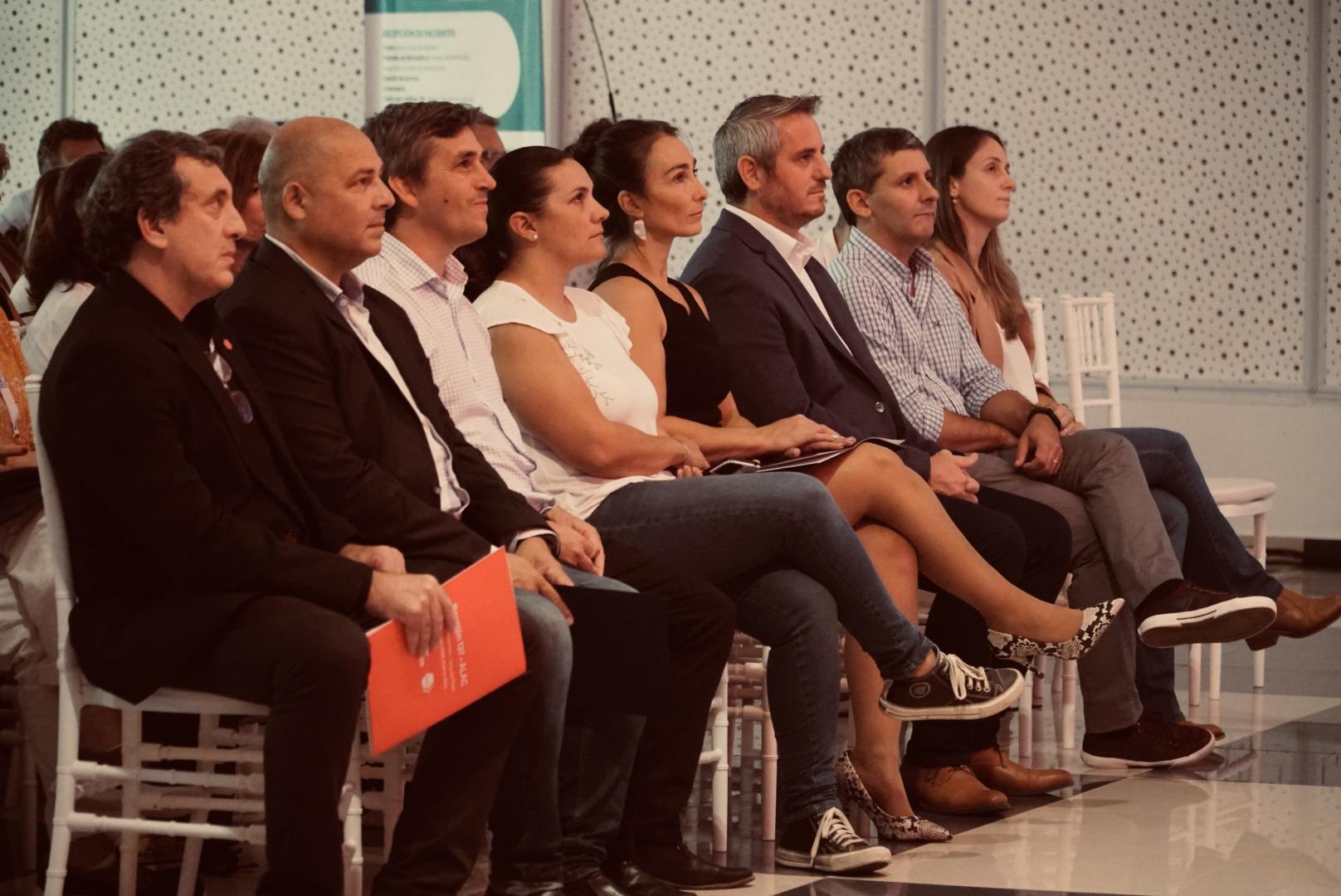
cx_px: 670
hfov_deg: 14.4
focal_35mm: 142
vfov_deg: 9.6
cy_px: 448
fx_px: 5312
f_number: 4
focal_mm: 95
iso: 6400
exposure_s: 1/50
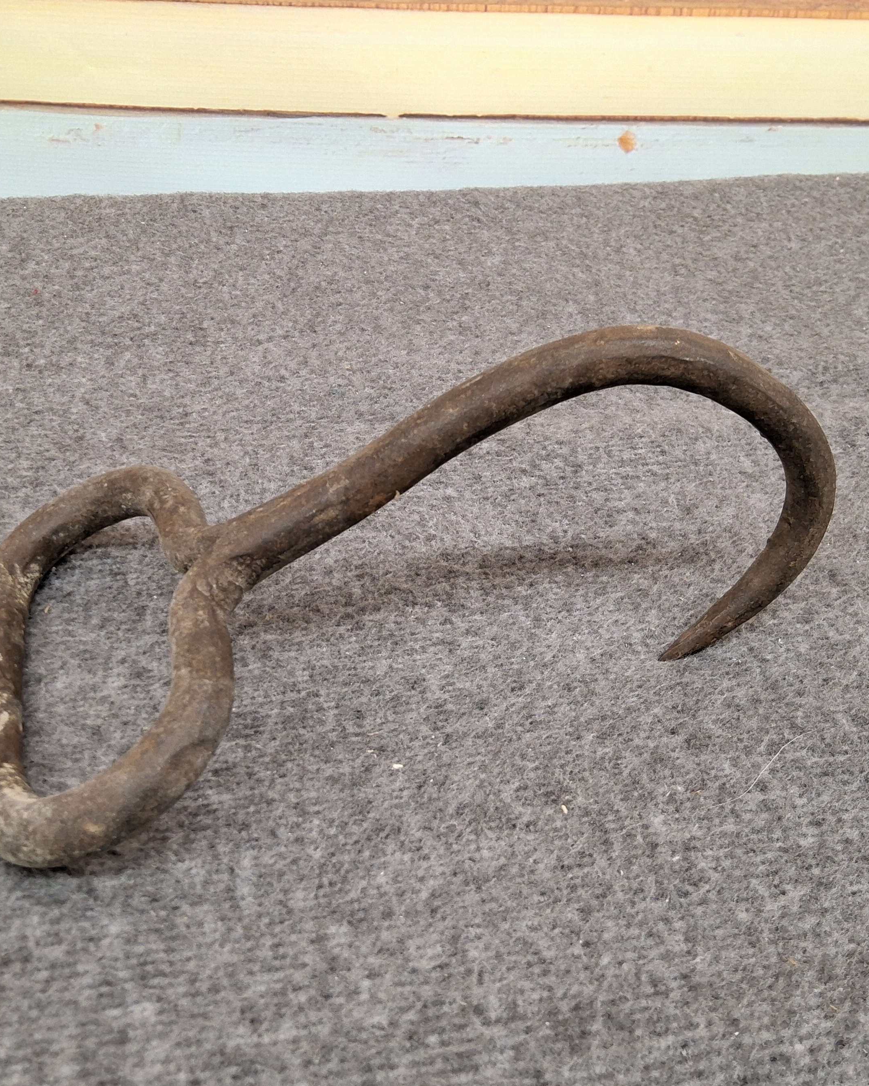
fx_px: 1061
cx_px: 360
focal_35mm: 33
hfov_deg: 44.4
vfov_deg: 54.2
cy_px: 543
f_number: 2
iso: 250
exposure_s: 1/40
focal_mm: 3.08
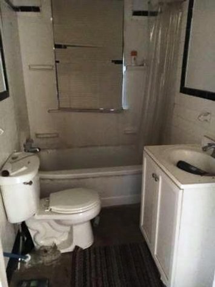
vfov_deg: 61.6
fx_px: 240
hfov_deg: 48.2
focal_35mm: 29
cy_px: 144
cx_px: 108
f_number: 2.2
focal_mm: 4.15
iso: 1250
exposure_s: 1/15
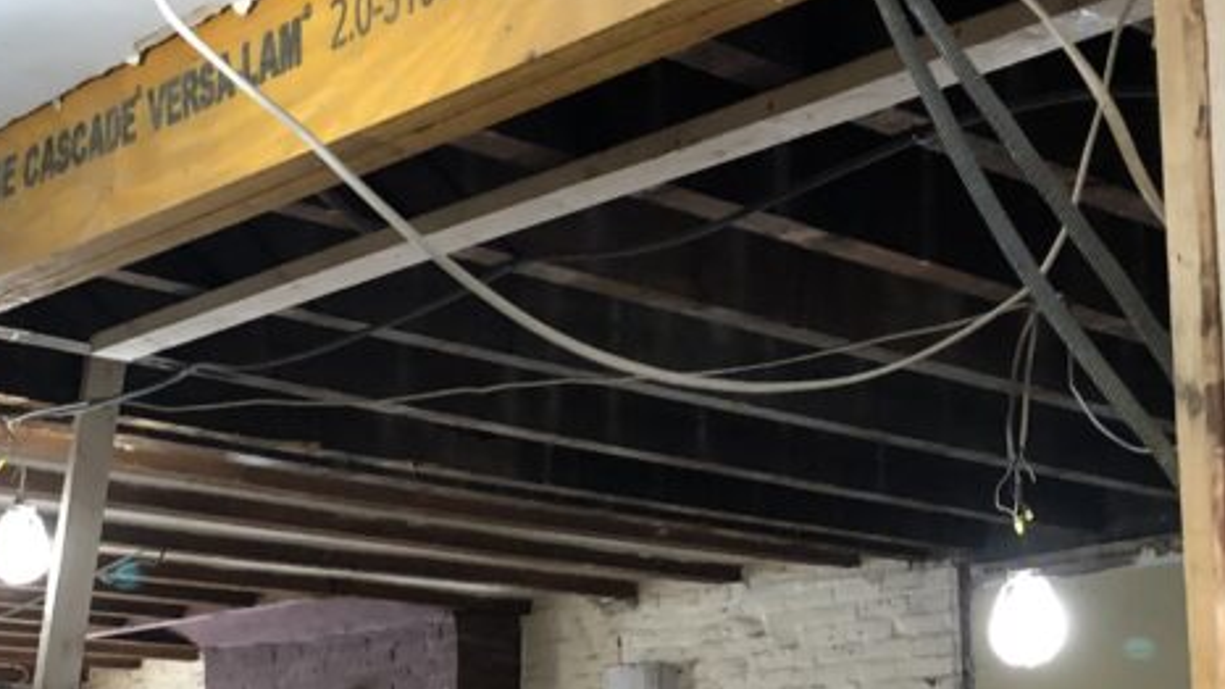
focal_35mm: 67
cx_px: 555
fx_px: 2176
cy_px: 610
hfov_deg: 31.4
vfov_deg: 17.7
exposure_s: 1/15
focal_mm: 4
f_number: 1.8
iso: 100
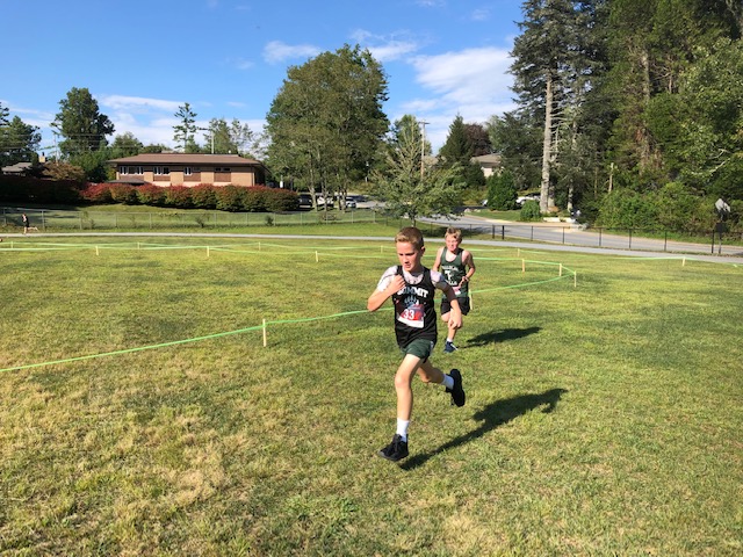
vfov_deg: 49.7
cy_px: 278
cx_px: 372
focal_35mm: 28
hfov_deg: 63.4
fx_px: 601
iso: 20
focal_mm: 3.99
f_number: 1.8
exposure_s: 1/1230
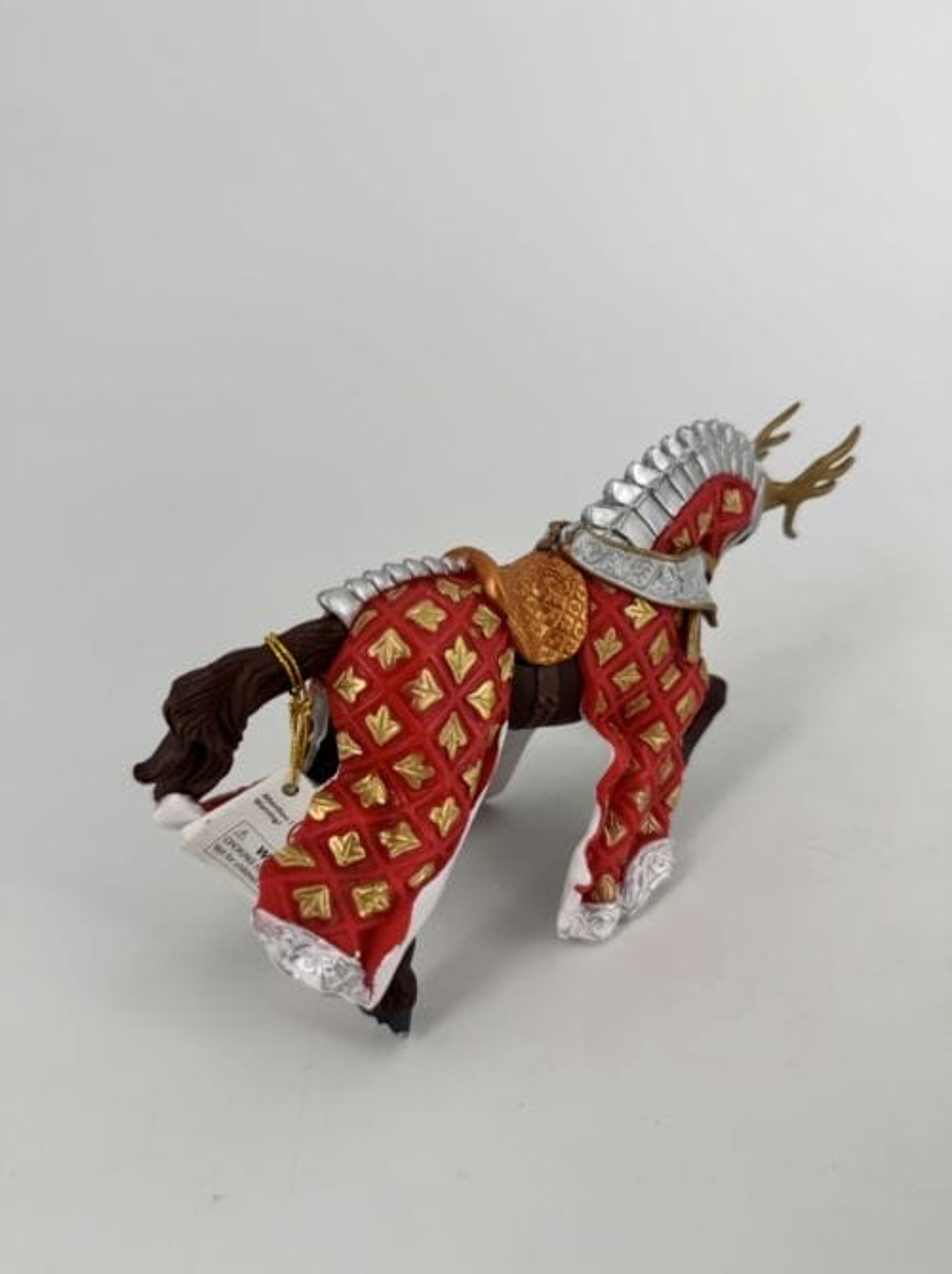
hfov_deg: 56.7
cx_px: 476
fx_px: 882
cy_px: 637
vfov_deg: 71.7
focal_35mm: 24
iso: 80
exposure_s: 1/1026
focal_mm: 6.76
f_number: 1.78
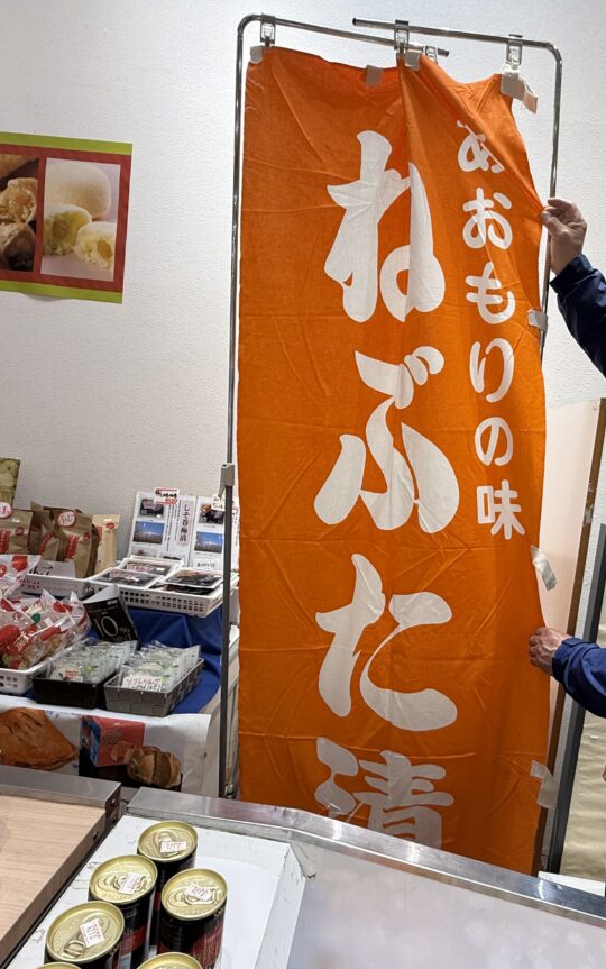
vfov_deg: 79.5
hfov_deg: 54.7
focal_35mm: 22
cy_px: 514
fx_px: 581
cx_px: 367
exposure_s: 1/100
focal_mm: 2.22
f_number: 2.2
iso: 100
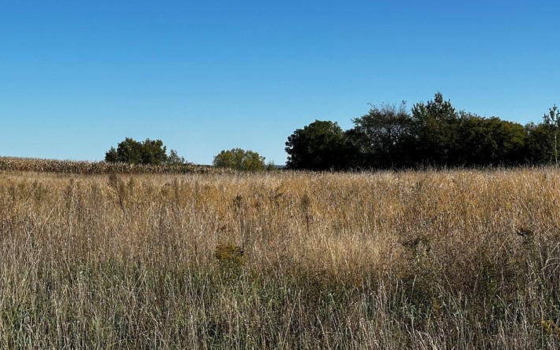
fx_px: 1114
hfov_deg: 28.2
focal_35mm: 73
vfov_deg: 17.8
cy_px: 137
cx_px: 315
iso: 64
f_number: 1.78
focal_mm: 6.86
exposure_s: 1/5556
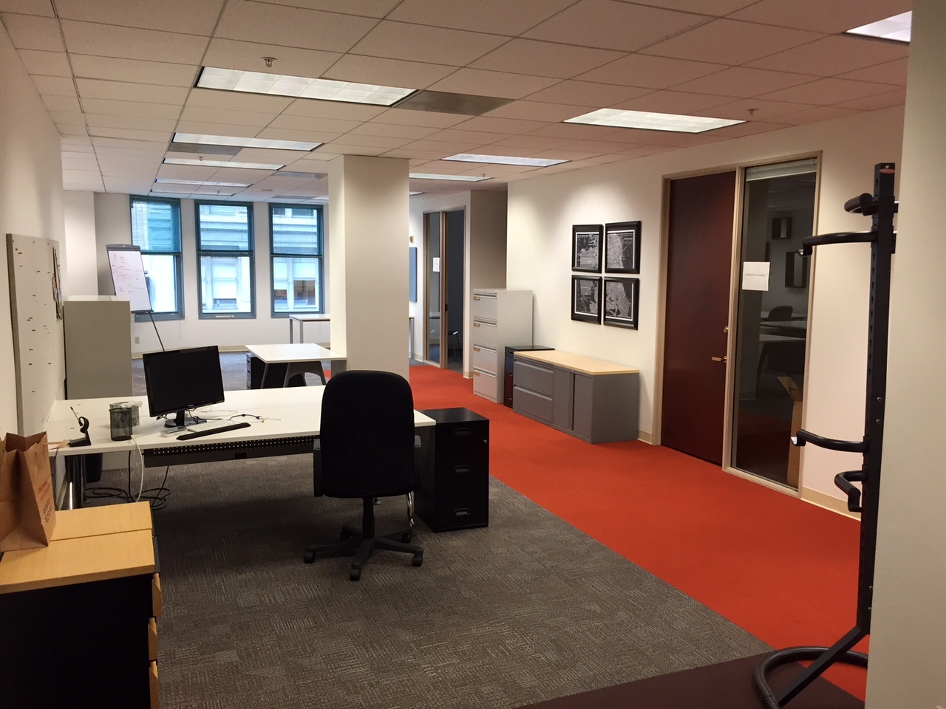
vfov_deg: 48.2
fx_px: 793
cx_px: 473
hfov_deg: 61.7
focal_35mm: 29
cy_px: 354
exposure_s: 1/30
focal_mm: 4.15
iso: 40
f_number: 2.2
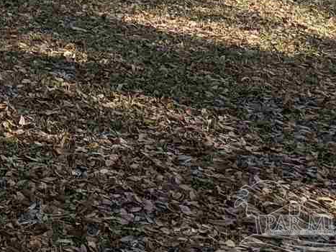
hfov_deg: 14.0
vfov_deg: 11.4
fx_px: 1106
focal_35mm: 114
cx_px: -373
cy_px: -294
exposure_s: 1/1587
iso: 50
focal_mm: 5.96
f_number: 1.6
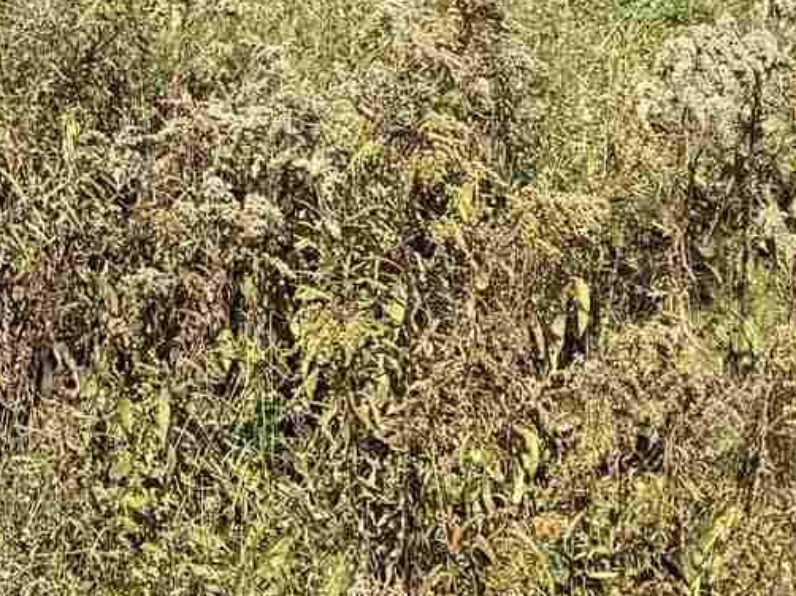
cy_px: -970
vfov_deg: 8.9
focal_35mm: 147
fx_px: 3379
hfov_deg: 12.9
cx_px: -276
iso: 80
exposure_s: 1/2703
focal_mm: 6.76
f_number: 1.78
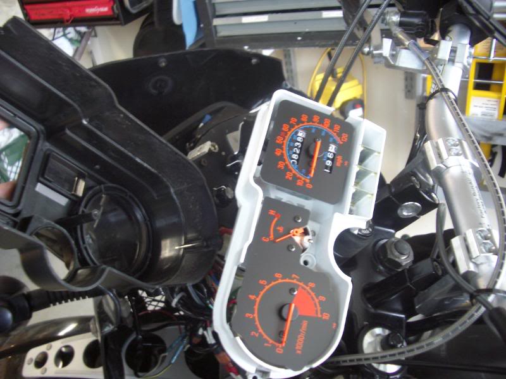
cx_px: 253
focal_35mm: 35
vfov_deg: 40.7
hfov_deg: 52.6
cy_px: 190
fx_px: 512
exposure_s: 1/13
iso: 100
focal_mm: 5.8
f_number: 2.6
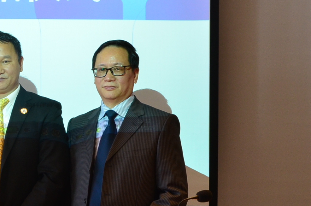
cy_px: 123
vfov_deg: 7.6
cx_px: -28
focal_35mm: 180
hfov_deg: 11.3
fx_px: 1552
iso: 560
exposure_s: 1/15
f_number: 9
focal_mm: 48
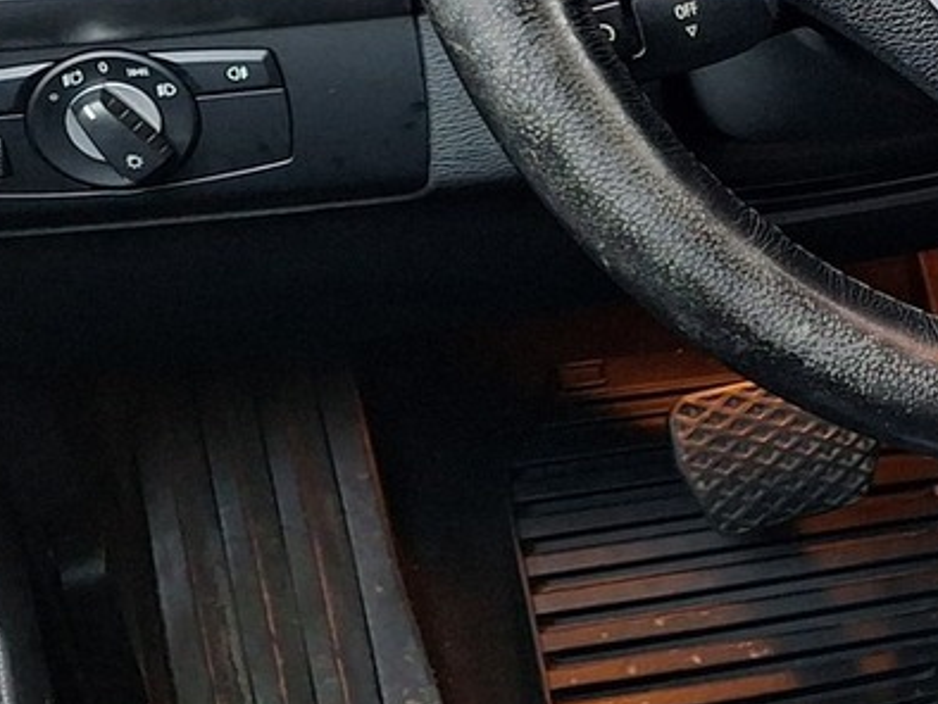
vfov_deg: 17.2
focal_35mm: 84
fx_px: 2278
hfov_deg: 20.2
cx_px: 1393
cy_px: -7
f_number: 1.8
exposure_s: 1/50
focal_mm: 5.54
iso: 250
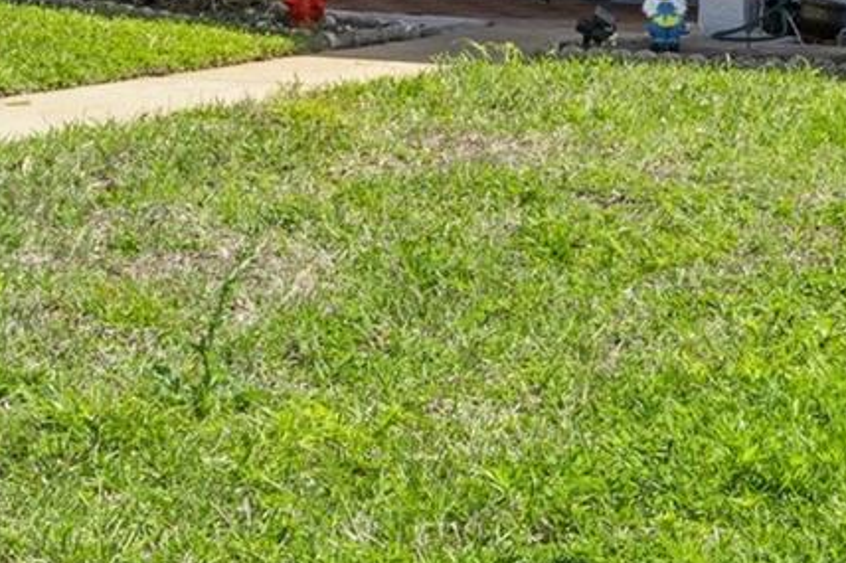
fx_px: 2725
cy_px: -144
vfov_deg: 11.5
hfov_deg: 17.6
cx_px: 484
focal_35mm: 116
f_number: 9
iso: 320
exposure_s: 1/80
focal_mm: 31
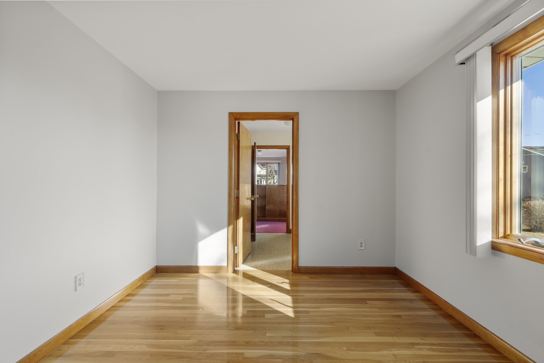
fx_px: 212
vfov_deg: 81.2
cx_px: 272
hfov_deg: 104.3
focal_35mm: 14
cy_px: 182
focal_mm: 14
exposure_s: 1/13
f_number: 8
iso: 800
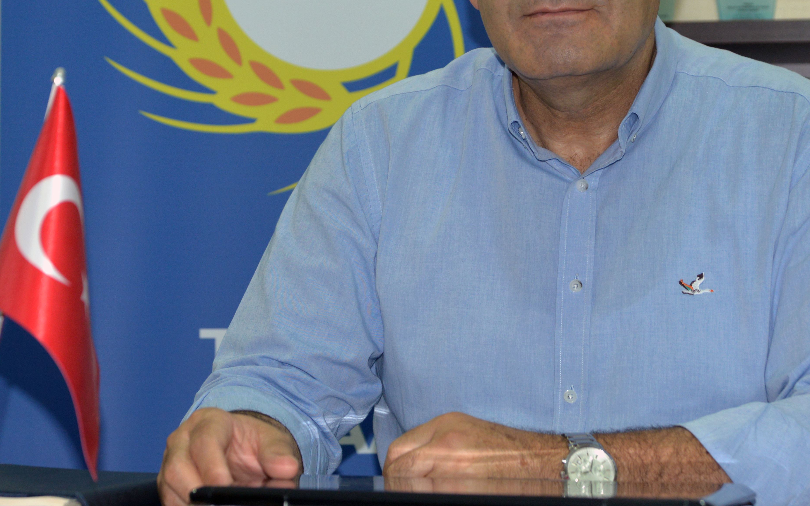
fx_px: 2406
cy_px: 123
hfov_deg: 19.1
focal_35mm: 109
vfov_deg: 12.0
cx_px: 365
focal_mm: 66
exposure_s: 1/125
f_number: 5.6
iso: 1250
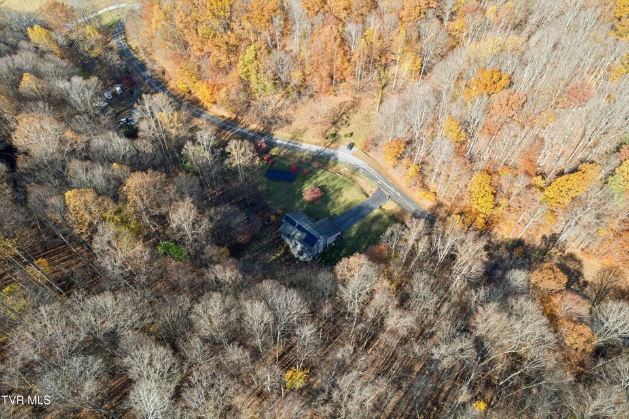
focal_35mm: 22
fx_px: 384
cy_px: 210
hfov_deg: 78.6
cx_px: 314
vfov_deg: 57.2
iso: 100
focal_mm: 8.4
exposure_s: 1/500
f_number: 2.8
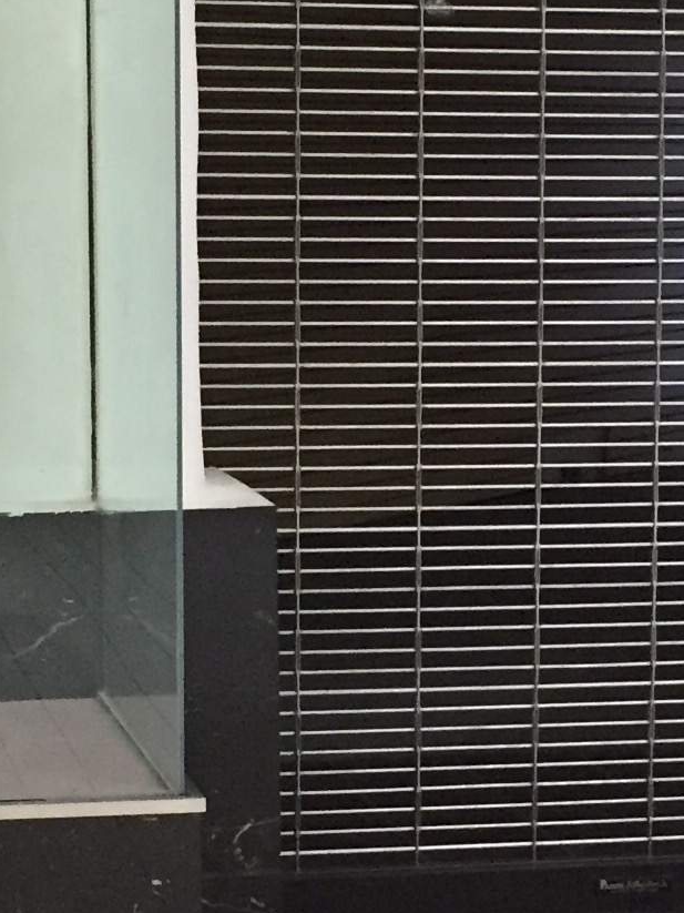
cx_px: 375
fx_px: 3031
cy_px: 597
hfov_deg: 12.9
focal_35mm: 115
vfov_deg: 17.1
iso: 250
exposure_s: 1/30
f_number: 2.2
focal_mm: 4.15
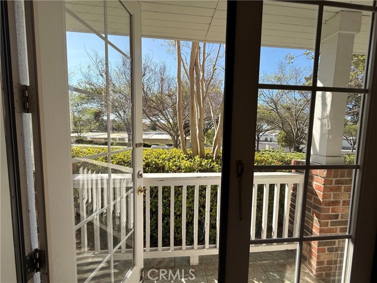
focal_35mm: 14
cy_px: 142
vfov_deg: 85.7
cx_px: 188
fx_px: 152
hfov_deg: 102.1
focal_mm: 2.22
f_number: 2.2
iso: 50
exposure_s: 1/928
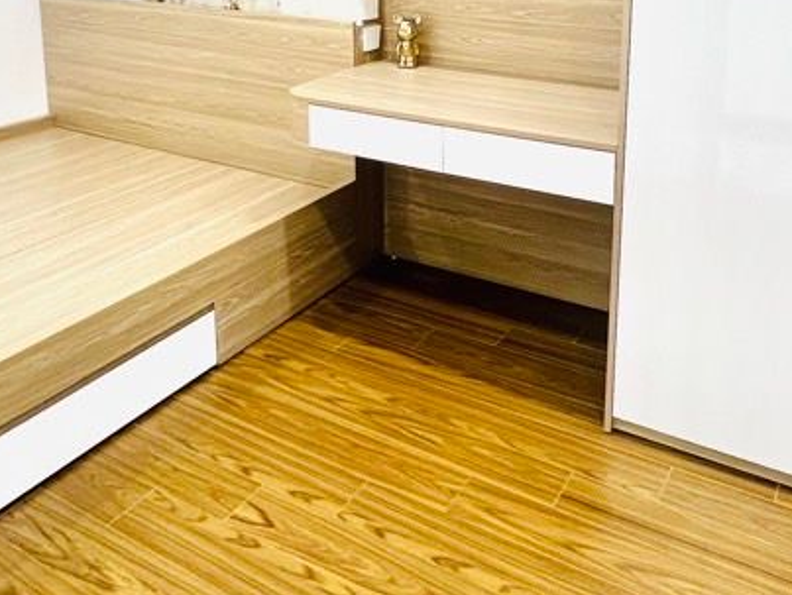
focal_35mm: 33
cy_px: 47
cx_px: 450
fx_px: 756
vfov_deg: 39.5
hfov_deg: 55.1
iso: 125
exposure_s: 1/50
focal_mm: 1.57
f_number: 1.8
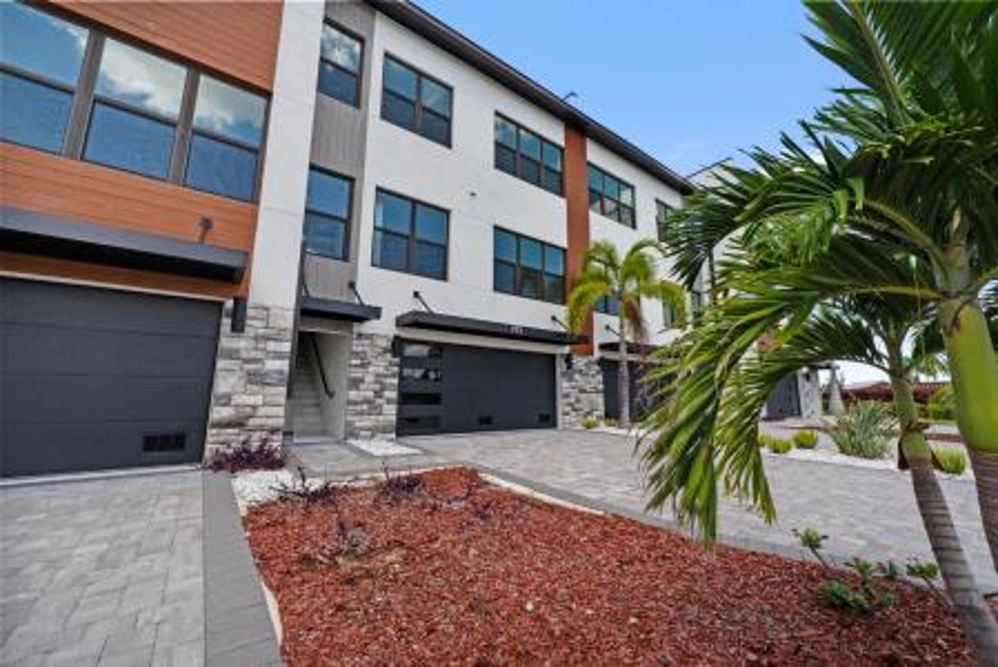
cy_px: 334
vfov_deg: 85.5
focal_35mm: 13
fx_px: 361
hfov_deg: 108.3
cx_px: 499
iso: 250
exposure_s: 1/60
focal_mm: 13
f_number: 9
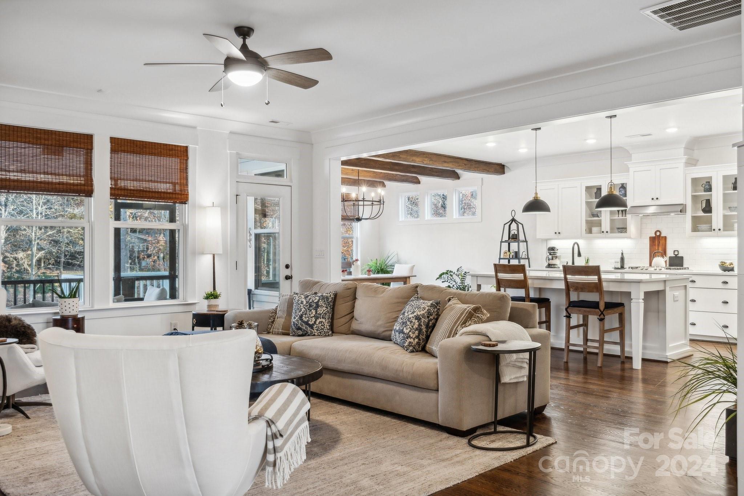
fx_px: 599
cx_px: 372
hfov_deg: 63.7
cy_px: 248
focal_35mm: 29
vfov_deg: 45.0
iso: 160
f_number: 7.1
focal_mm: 29
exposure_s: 1/8
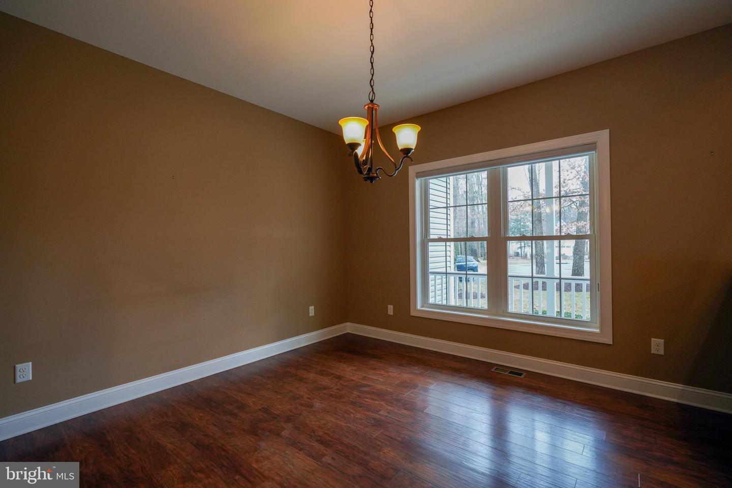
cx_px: 366
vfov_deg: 73.7
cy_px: 244
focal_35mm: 16
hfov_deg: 96.7
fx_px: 325
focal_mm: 16
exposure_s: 1/160
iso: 1250
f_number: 4
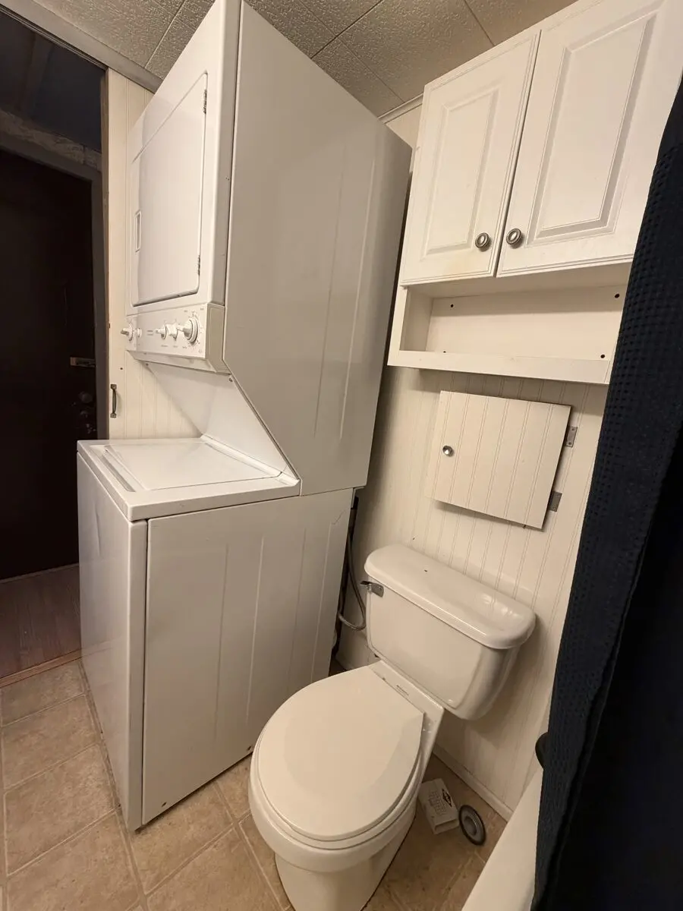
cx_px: 342
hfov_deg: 85.7
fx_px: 368
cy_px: 456
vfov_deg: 102.1
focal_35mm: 14
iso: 200
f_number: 2.2
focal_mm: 2.22
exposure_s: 1/120
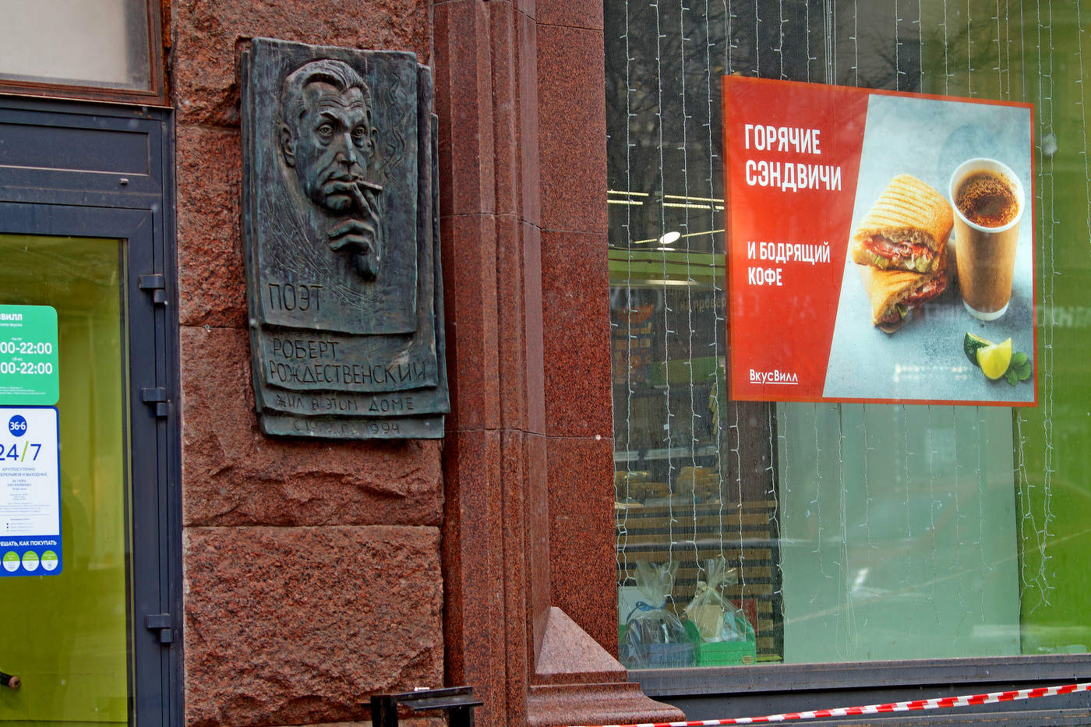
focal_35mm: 128
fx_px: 3863
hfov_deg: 16.1
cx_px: 546
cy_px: 364
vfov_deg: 10.8
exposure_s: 1/160
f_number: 4
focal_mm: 85
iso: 125
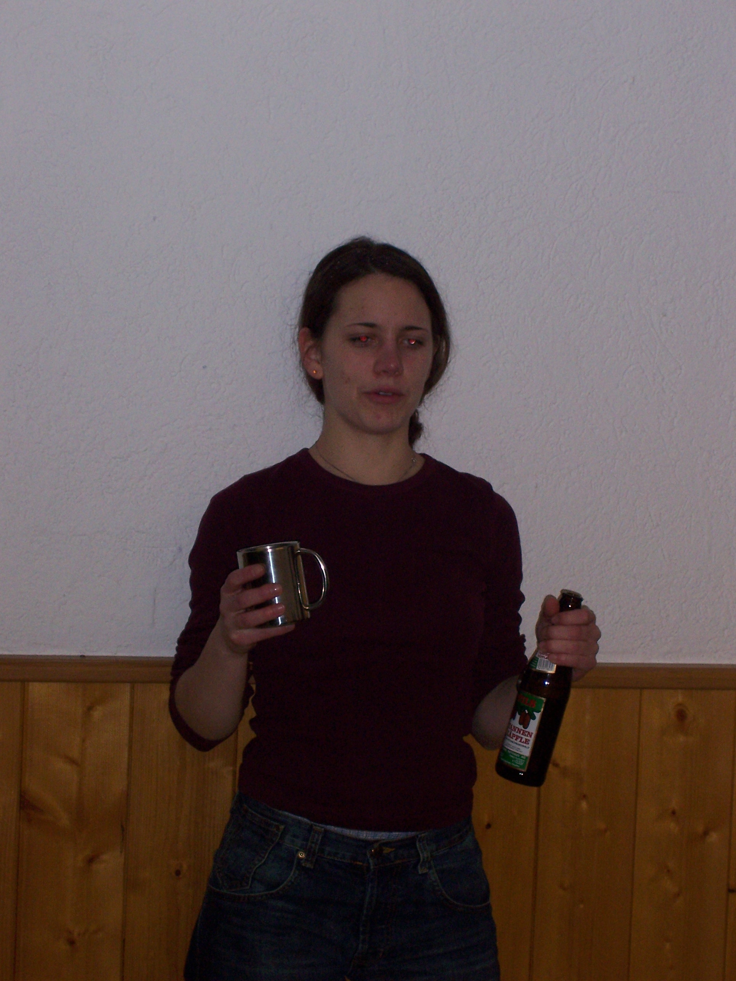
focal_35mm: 108
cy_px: 490
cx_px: 368
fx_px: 3062
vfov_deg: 18.2
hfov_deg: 13.7
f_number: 4.8
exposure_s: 1/125
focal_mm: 18.6
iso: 200
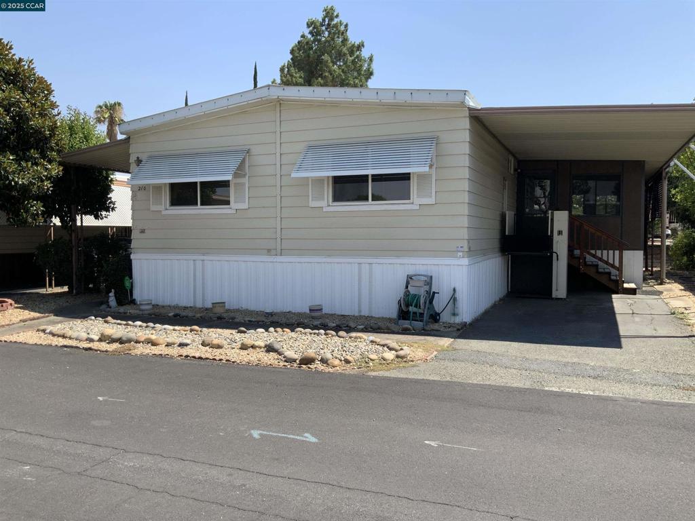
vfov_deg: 48.2
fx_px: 582
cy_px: 260
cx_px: 348
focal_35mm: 29
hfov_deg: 61.7
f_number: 1.8
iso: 16
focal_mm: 3
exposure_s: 1/1490
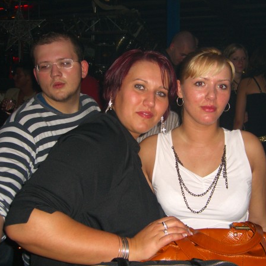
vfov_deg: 37.6
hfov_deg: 37.4
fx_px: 391
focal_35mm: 45
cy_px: 133
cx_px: 164
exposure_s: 1/60
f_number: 2.8
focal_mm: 7.9
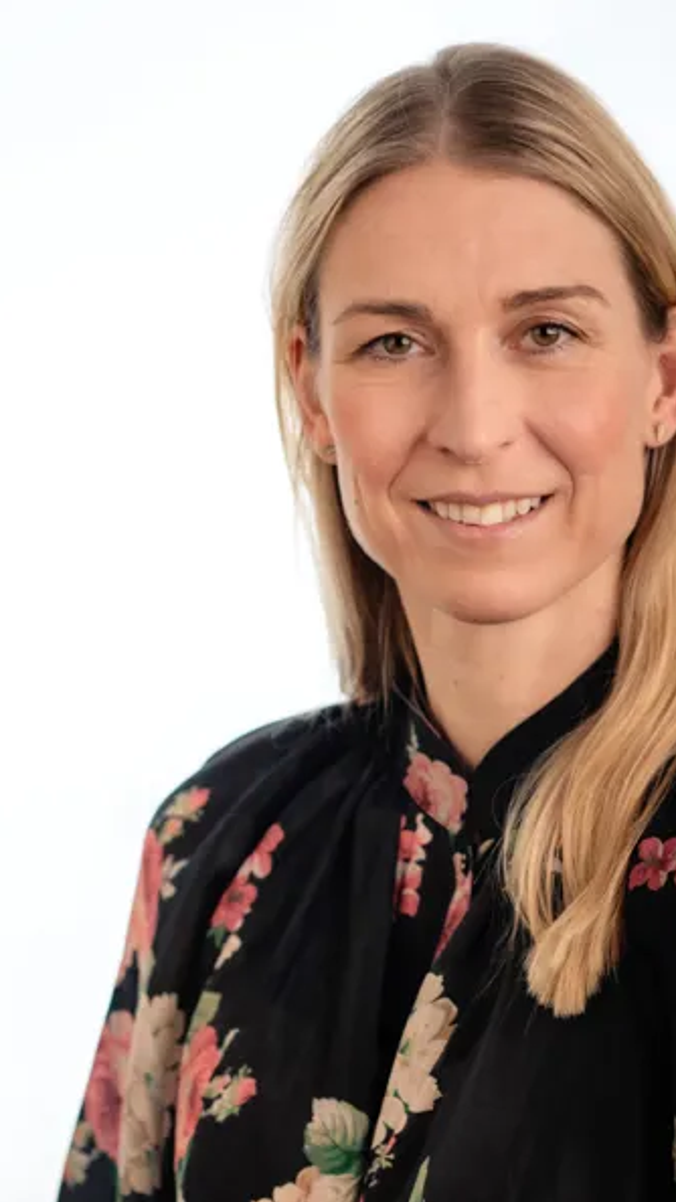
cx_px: 502
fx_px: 4303
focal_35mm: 135
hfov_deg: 9.0
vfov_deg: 15.9
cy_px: 603
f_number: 3.5
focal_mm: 85
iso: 800
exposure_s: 1/160
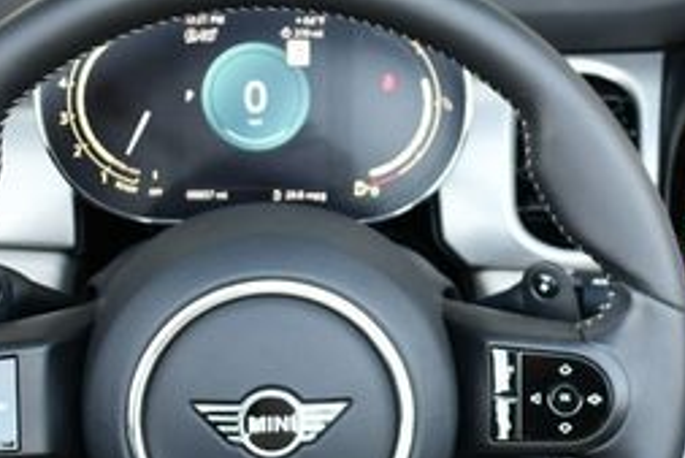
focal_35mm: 91
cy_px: 314
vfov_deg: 15.0
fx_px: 1732
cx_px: 542
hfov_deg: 22.1
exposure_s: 1/250
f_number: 3.5
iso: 640
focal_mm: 18
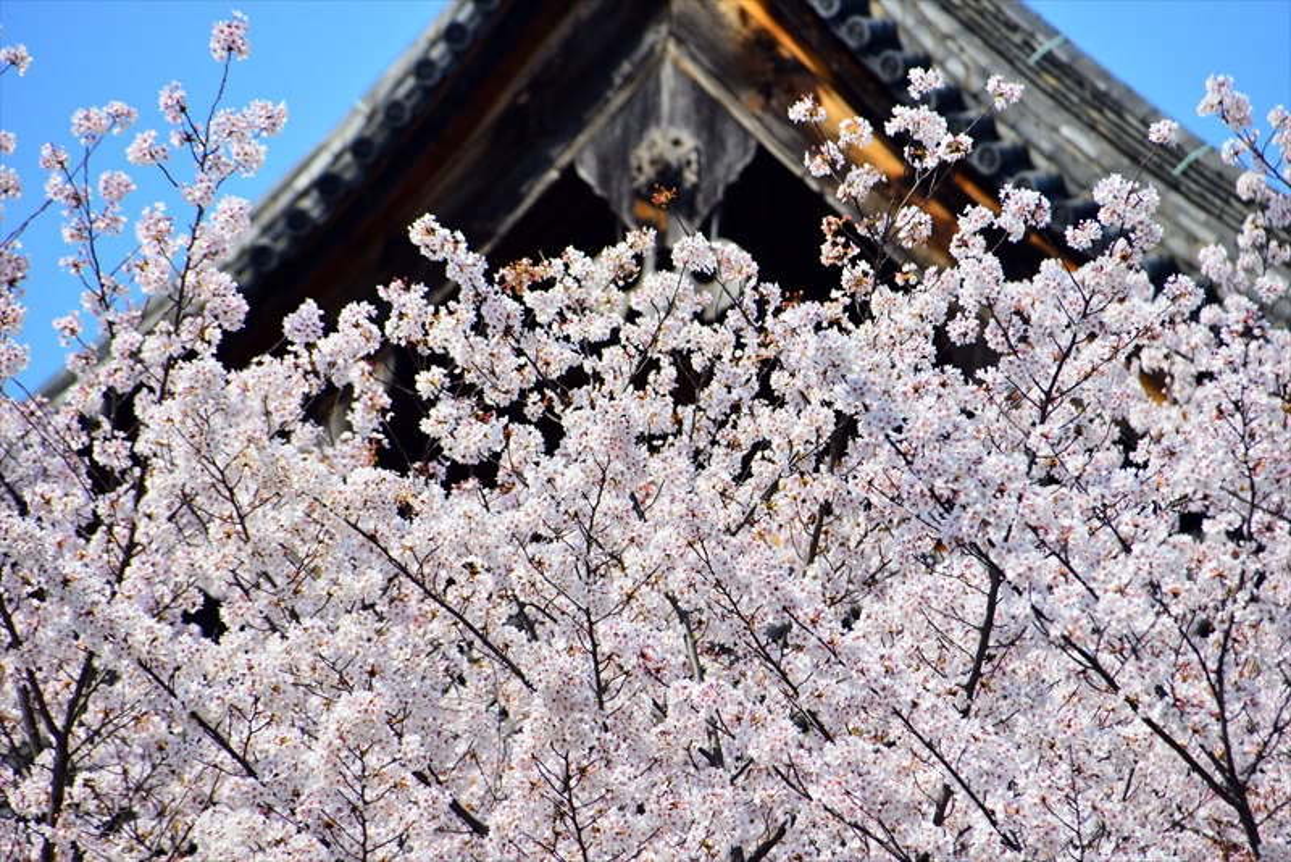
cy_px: 431
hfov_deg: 6.9
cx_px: 646
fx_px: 10762
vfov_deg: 4.6
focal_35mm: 300
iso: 400
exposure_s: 1/500
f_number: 11
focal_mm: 300
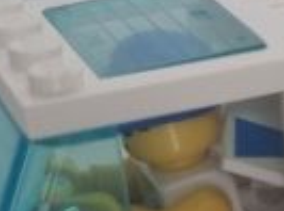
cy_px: 375
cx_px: 634
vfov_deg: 7.3
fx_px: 1604
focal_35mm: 196
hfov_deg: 9.3
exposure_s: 1/100
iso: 125
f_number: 1.8
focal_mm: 5.4
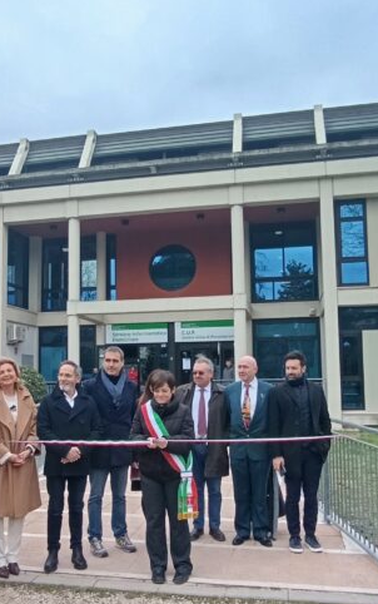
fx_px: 444
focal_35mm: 27
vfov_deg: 68.2
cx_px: 169
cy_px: 333
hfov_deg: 46.0
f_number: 2.2
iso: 50
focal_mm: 1.65
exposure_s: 1/327
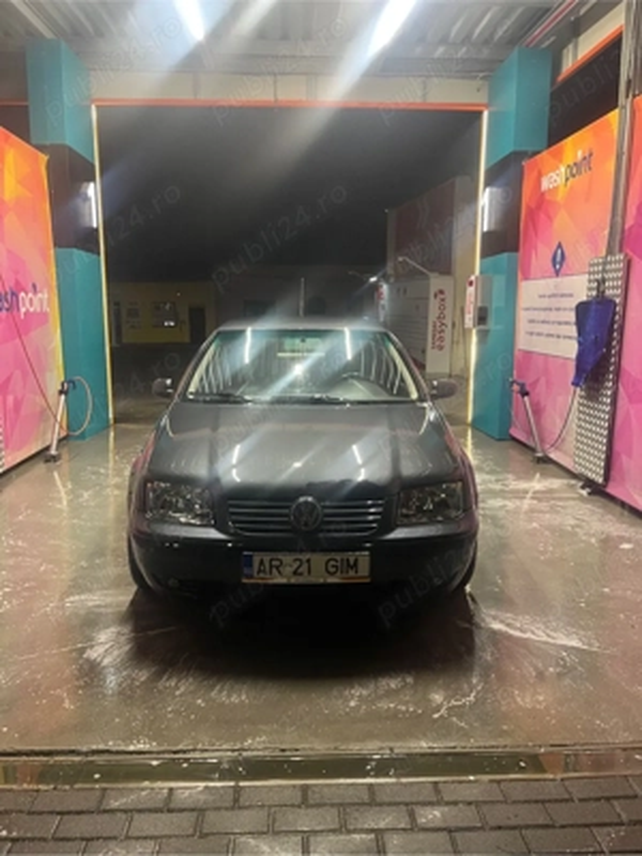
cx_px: 321
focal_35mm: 26
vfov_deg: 67.3
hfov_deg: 53.1
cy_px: 428
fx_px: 643
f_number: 1.6
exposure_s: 1/50
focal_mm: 5.1
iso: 250
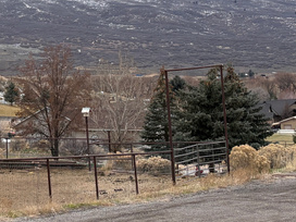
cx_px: -53
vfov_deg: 14.9
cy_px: 25
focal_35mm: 98
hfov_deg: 19.0
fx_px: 838
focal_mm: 5.96
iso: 50
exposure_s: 1/861
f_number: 1.6
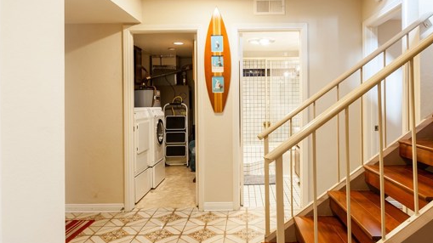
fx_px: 295
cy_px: 96
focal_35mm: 26
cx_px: 242
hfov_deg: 72.4
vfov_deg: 44.6
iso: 200
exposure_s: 1/2
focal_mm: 13
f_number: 10
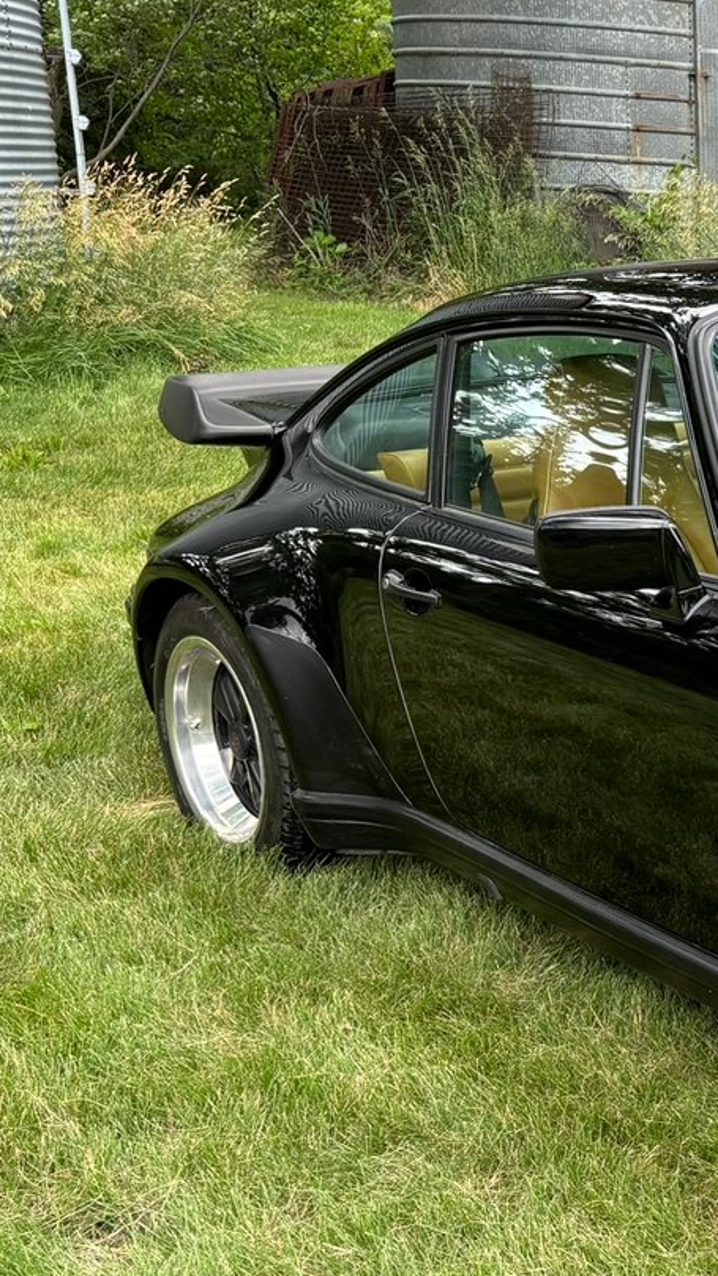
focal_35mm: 53
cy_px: 748
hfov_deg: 19.2
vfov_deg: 39.0
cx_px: 1140
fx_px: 1794
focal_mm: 5.96
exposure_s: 1/121
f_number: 1.6
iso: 40
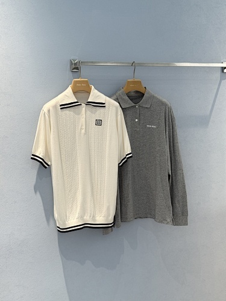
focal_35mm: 48
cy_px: 150
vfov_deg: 39.7
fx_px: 418
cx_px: 113
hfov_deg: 30.3
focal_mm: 6.76
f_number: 1.78
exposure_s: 1/121
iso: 64
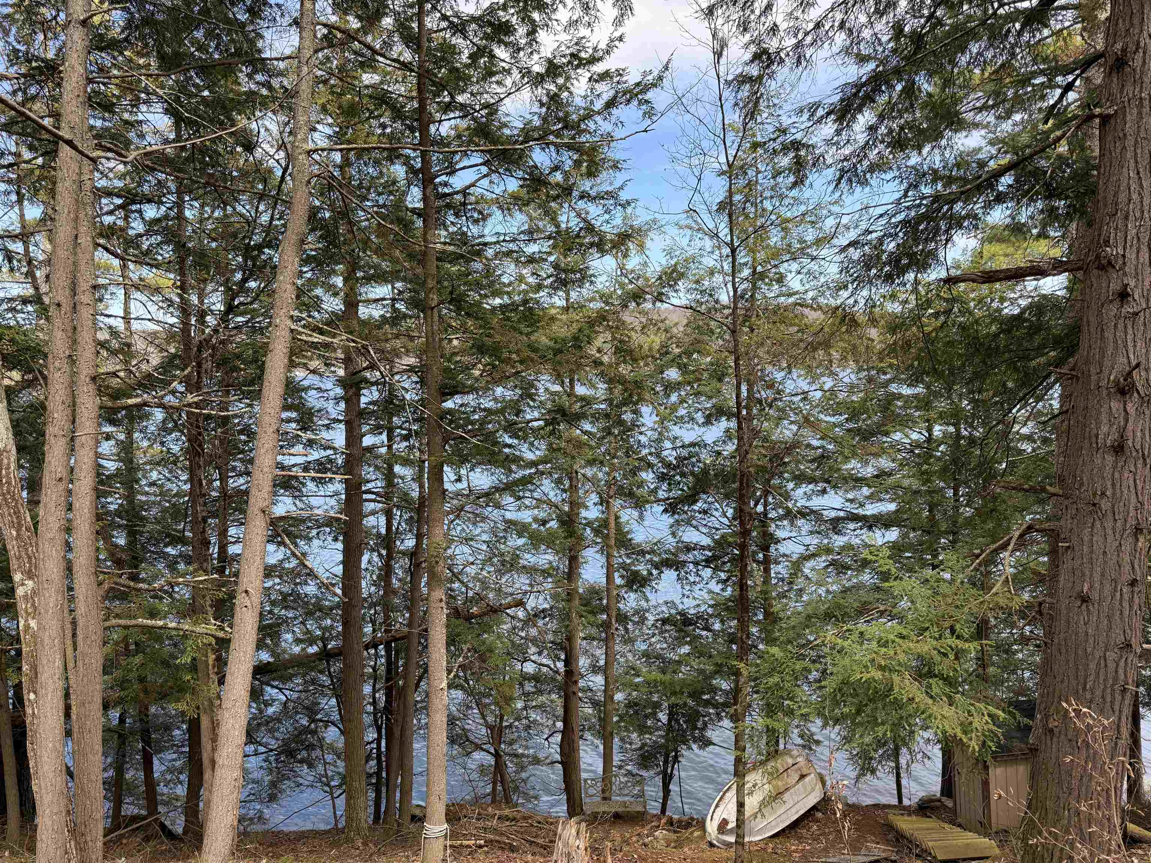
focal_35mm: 24
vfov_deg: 56.8
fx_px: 798
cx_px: 576
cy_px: 432
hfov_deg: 71.6
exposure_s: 1/1493
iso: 100
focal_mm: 6.76
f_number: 1.78
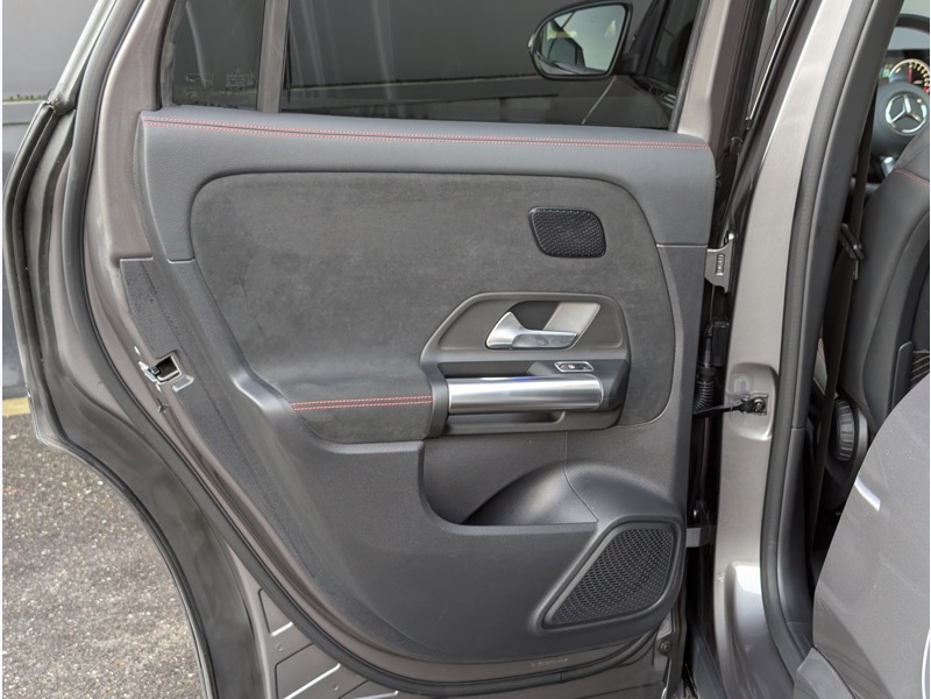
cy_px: 350
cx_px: 466
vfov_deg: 29.7
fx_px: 1318
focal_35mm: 49
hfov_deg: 38.9
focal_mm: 6.9
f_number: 1.68
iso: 143
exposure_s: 1/120
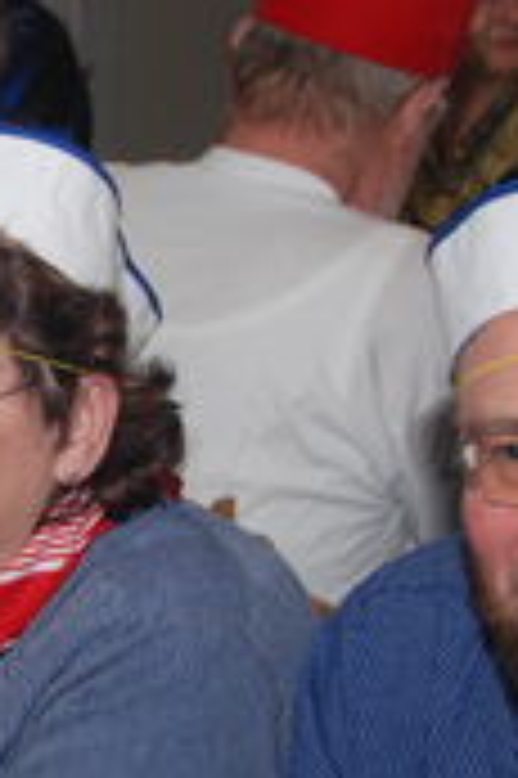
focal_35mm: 177
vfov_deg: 11.6
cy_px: 468
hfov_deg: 7.5
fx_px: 3828
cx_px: -500
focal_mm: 34
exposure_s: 1/60
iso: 400
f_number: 5.6
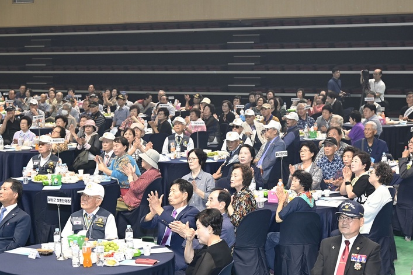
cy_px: 170
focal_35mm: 84
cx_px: 240
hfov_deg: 24.2
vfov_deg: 16.2
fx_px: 963
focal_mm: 66
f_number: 5.6
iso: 3200
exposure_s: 1/200
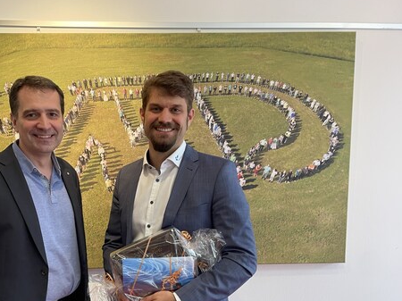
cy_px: 208
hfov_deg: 49.1
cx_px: 127
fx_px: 429
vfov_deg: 38.1
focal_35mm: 37
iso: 80
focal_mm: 4.2
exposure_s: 1/50
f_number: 1.6
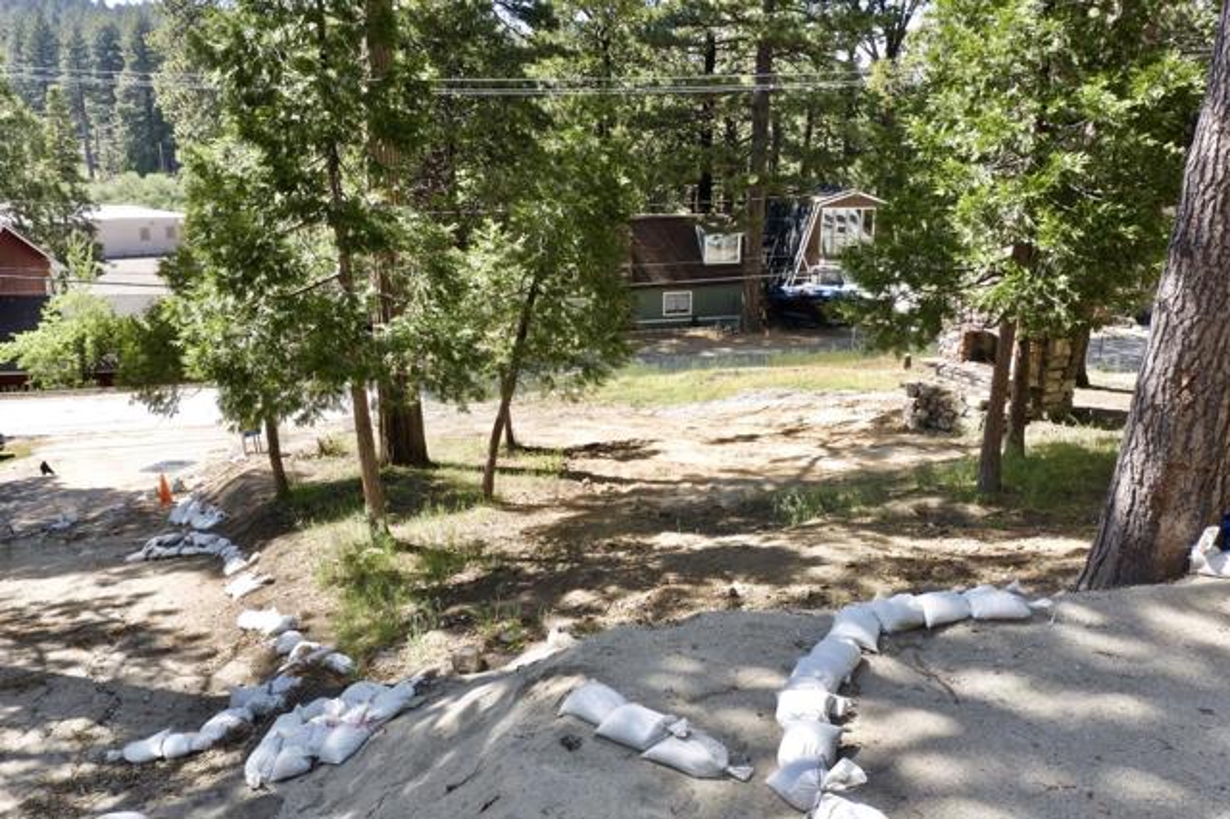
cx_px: 615
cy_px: 410
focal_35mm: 28
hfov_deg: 65.5
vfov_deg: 46.4
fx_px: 956
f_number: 6.3
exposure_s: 1/100
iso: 100
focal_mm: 10.26
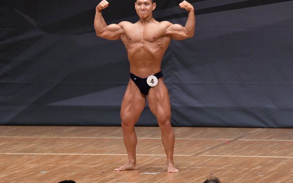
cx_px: 146
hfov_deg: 6.3
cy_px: 80
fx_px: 2652
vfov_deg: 4.0
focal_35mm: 332
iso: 6400
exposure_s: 1/400
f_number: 5.6
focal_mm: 200
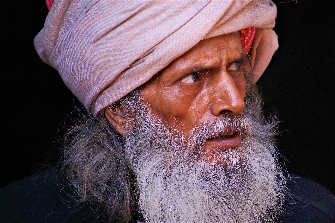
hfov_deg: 7.0
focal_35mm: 292
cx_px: 168
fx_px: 2720
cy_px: 112
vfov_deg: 4.7
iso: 800
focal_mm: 195
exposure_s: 1/320
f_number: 5.3
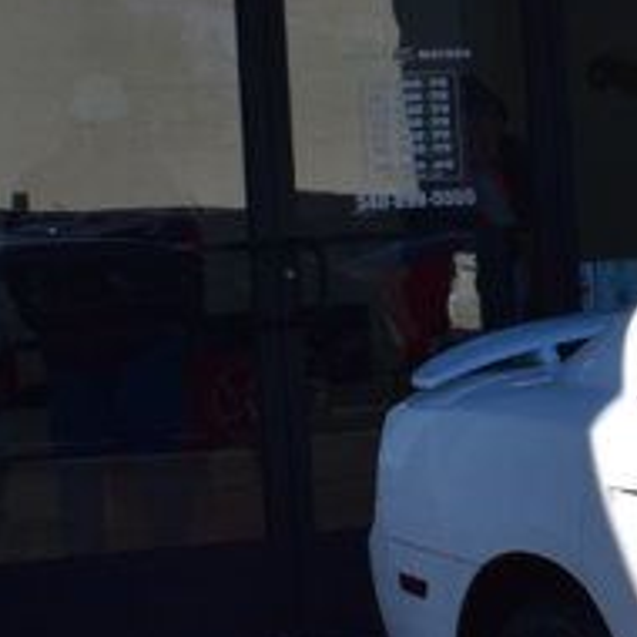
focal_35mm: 213
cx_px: 986
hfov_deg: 8.0
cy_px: 245
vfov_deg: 8.2
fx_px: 4441
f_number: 11
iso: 320
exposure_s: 1/500
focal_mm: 31
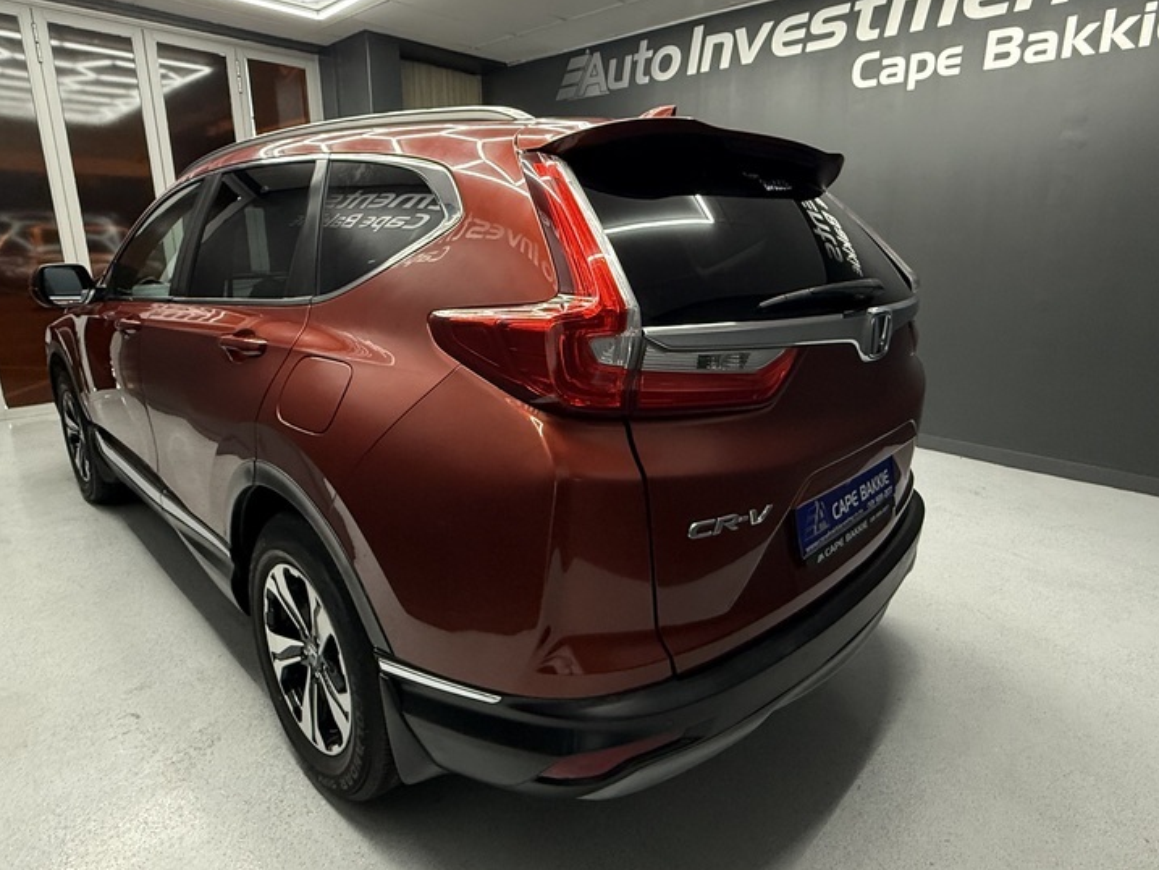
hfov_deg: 81.7
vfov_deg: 65.9
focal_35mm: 20
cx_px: 595
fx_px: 670
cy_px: 409
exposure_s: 1/100
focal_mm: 2.22
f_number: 2.2
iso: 320
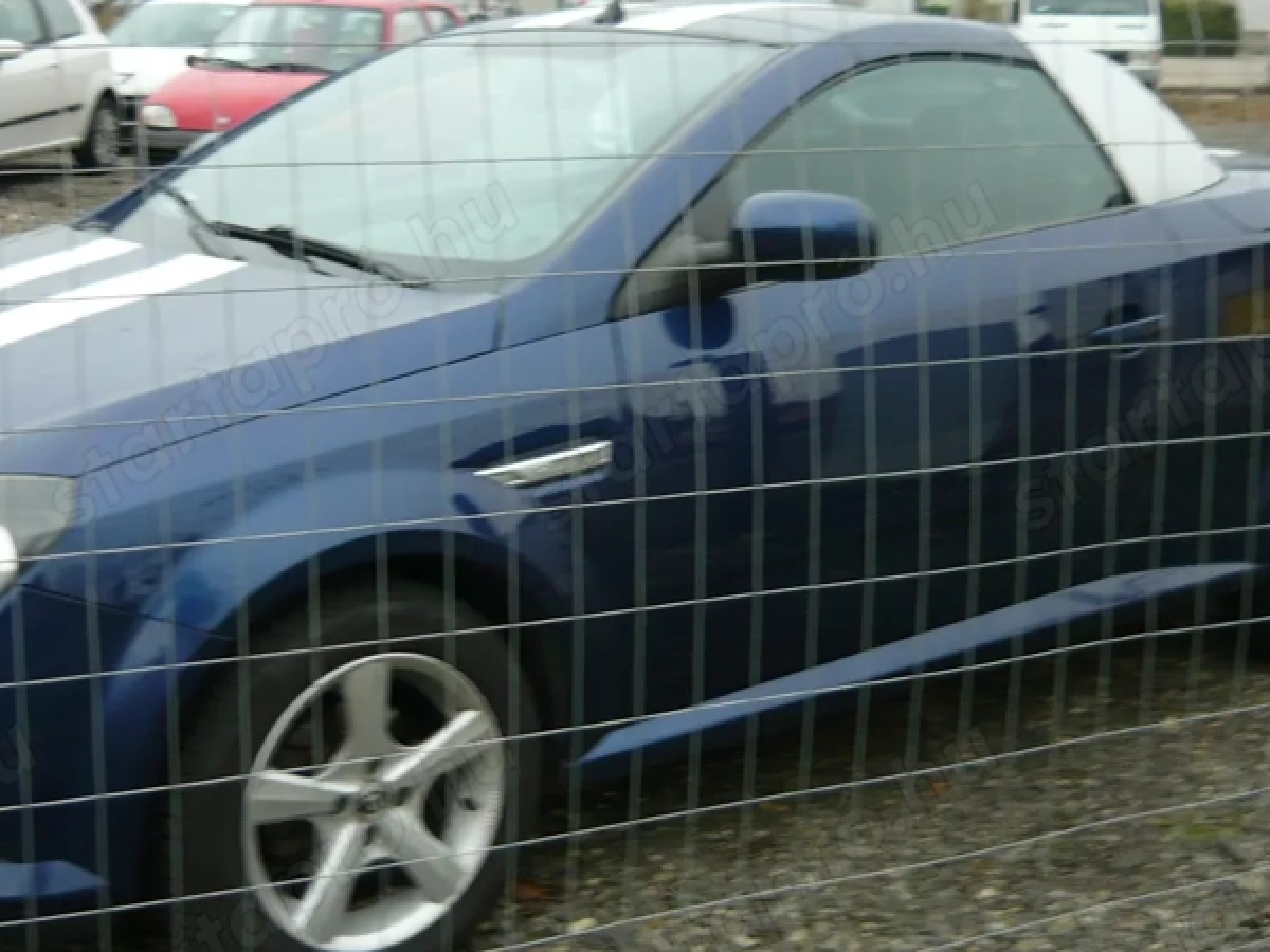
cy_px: 387
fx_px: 2018
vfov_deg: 26.5
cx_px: 533
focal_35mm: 55
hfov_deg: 34.9
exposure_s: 1/50
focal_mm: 5.5
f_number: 2.8
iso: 100
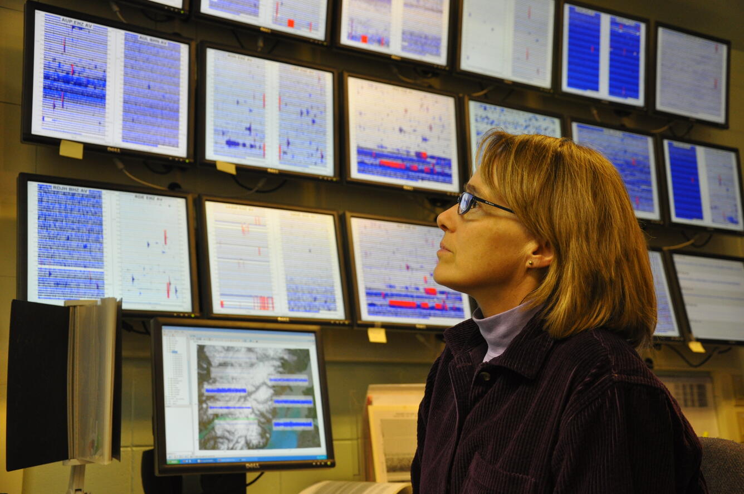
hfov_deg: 43.7
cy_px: 247
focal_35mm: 45
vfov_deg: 29.8
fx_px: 929
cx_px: 372
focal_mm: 30
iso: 800
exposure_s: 1/40
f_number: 4.2
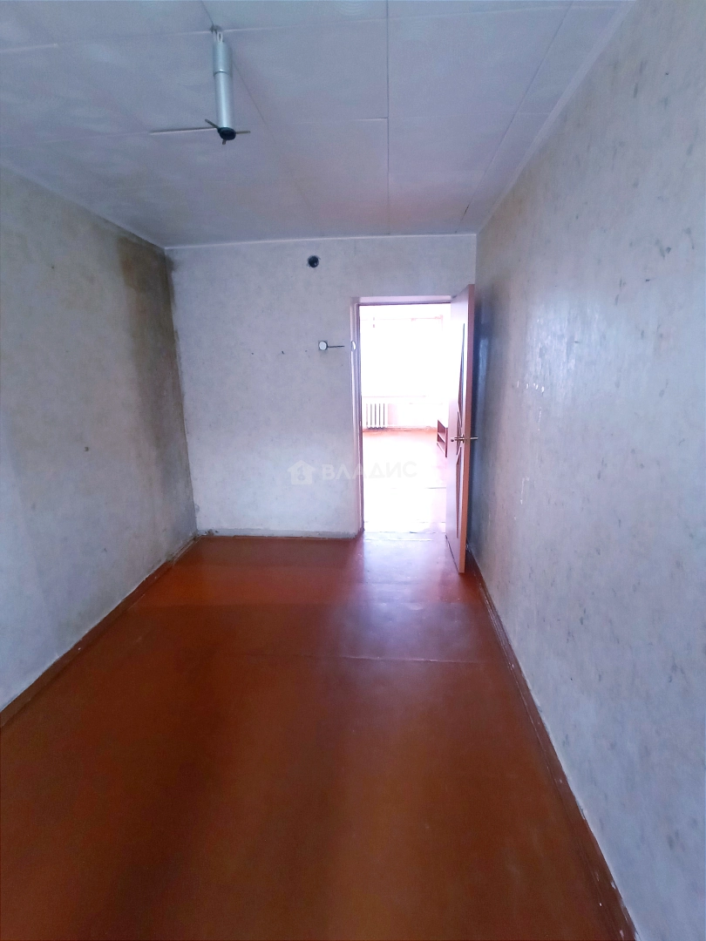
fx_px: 408
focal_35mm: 15
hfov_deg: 81.7
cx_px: 353
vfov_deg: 98.2
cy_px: 470
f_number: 2.2
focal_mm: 1.65
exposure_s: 1/25
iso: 772
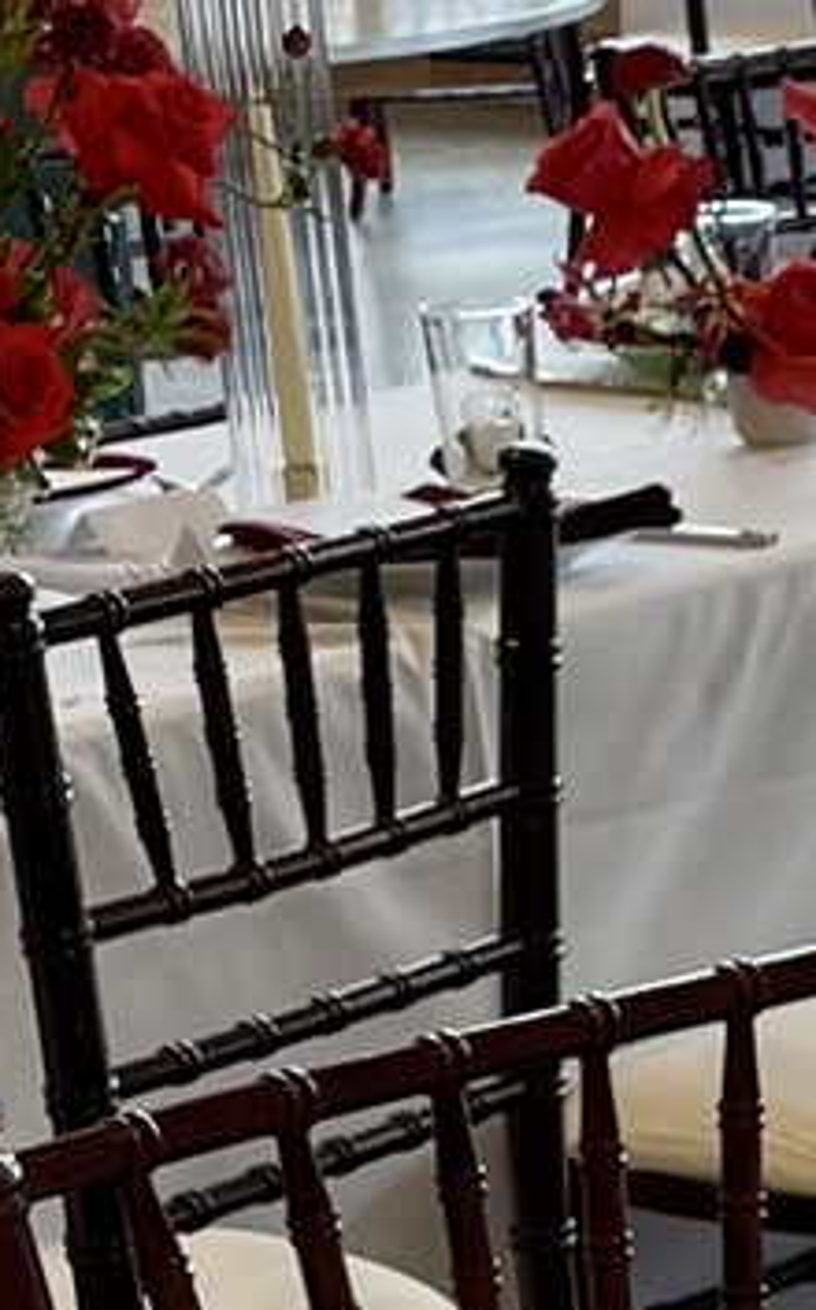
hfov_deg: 7.6
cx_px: 2033
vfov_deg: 13.0
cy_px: 1128
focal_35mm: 160
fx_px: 5705
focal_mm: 4.2
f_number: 1.6
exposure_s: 1/120
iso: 40
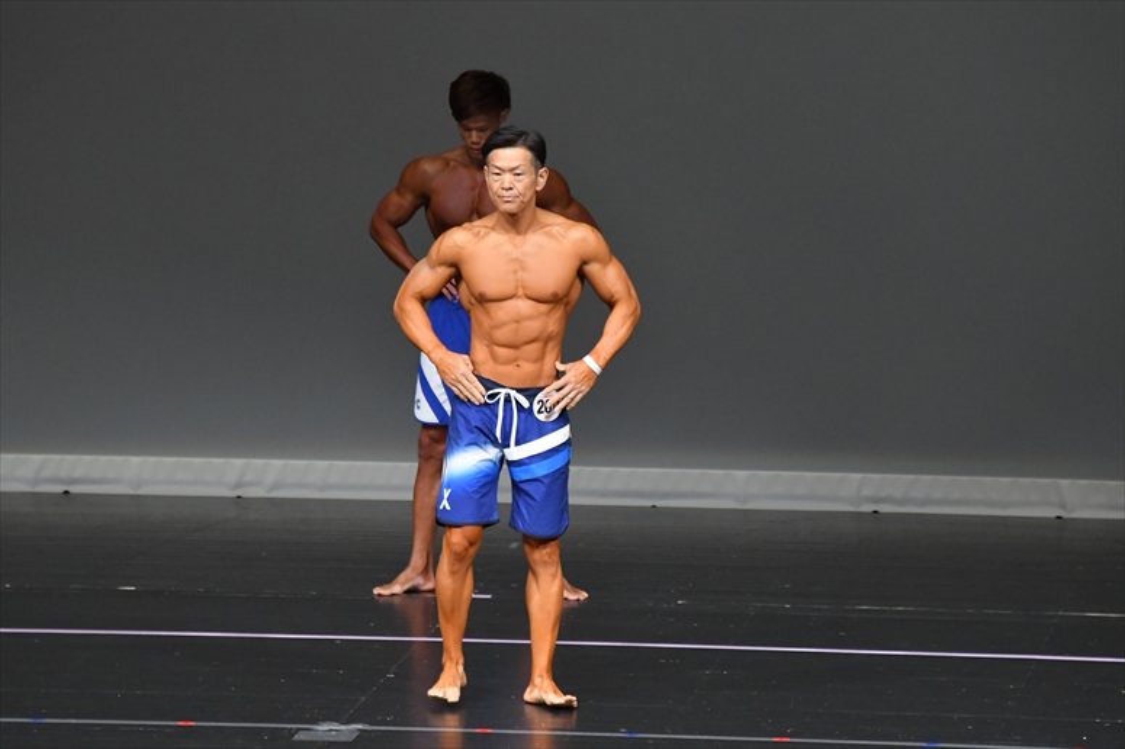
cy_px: 374
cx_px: 562
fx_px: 9839
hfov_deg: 6.5
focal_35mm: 315
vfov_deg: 4.4
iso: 4000
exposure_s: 1/400
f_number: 5.6
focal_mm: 210
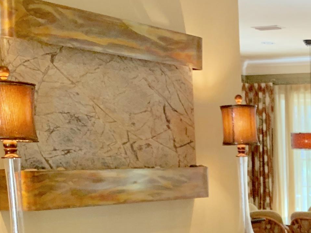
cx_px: 411
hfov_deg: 21.4
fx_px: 737
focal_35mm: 82
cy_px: 297
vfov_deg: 17.0
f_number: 1.8
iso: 320
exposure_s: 1/60
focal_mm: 4.25
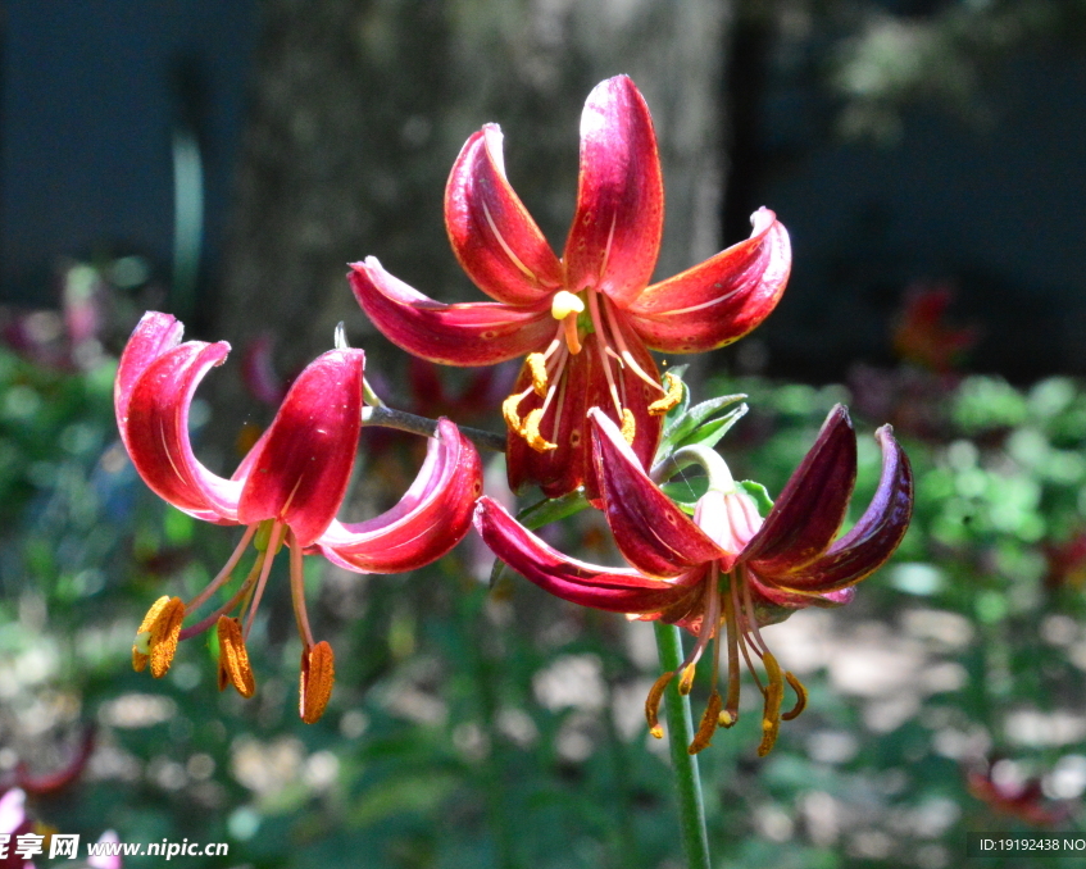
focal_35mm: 145
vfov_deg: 10.7
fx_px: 4648
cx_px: 614
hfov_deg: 13.3
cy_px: 434
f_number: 20
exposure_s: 1/250
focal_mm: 85
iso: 5600
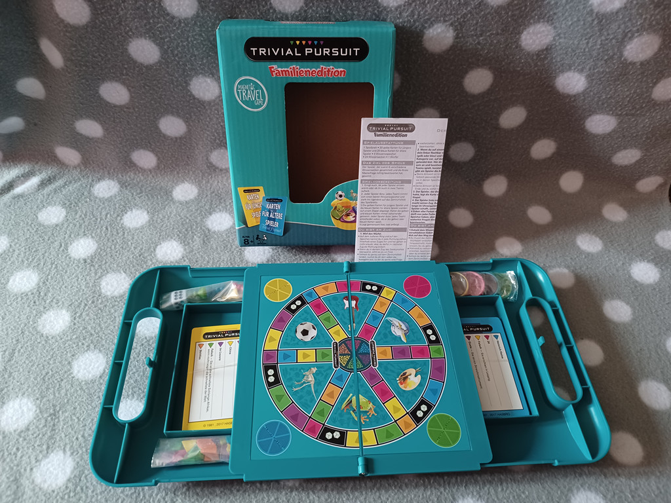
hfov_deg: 69.4
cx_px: 336
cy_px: 252
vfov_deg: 54.9
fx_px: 485
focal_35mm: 25
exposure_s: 1/25
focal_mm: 4.6
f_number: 1.8
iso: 640
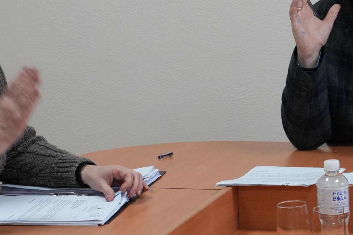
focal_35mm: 163
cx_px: 321
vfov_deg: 8.4
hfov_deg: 12.5
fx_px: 1598
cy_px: 45
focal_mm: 50
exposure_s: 1/80
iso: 3200
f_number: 8
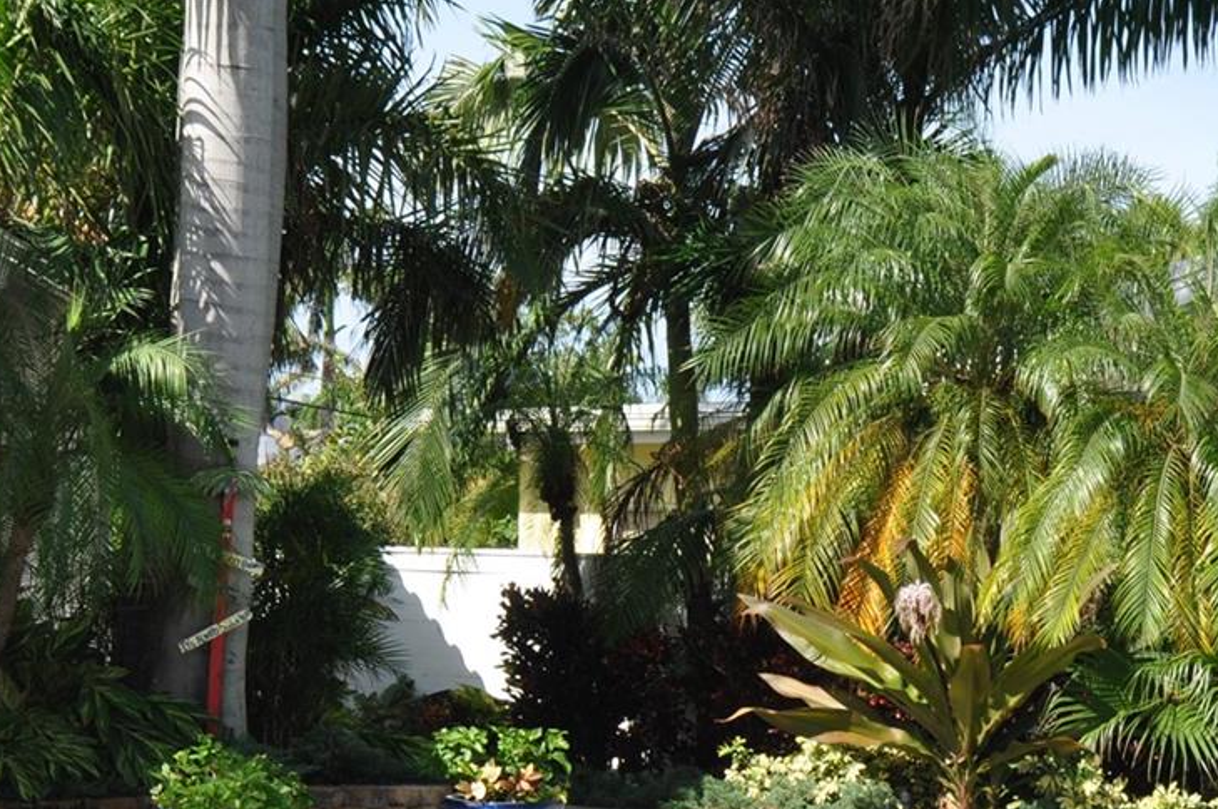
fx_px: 2669
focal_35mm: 79
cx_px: 779
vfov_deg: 17.0
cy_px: 749
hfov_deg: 25.6
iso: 200
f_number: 9
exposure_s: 1/200
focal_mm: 24
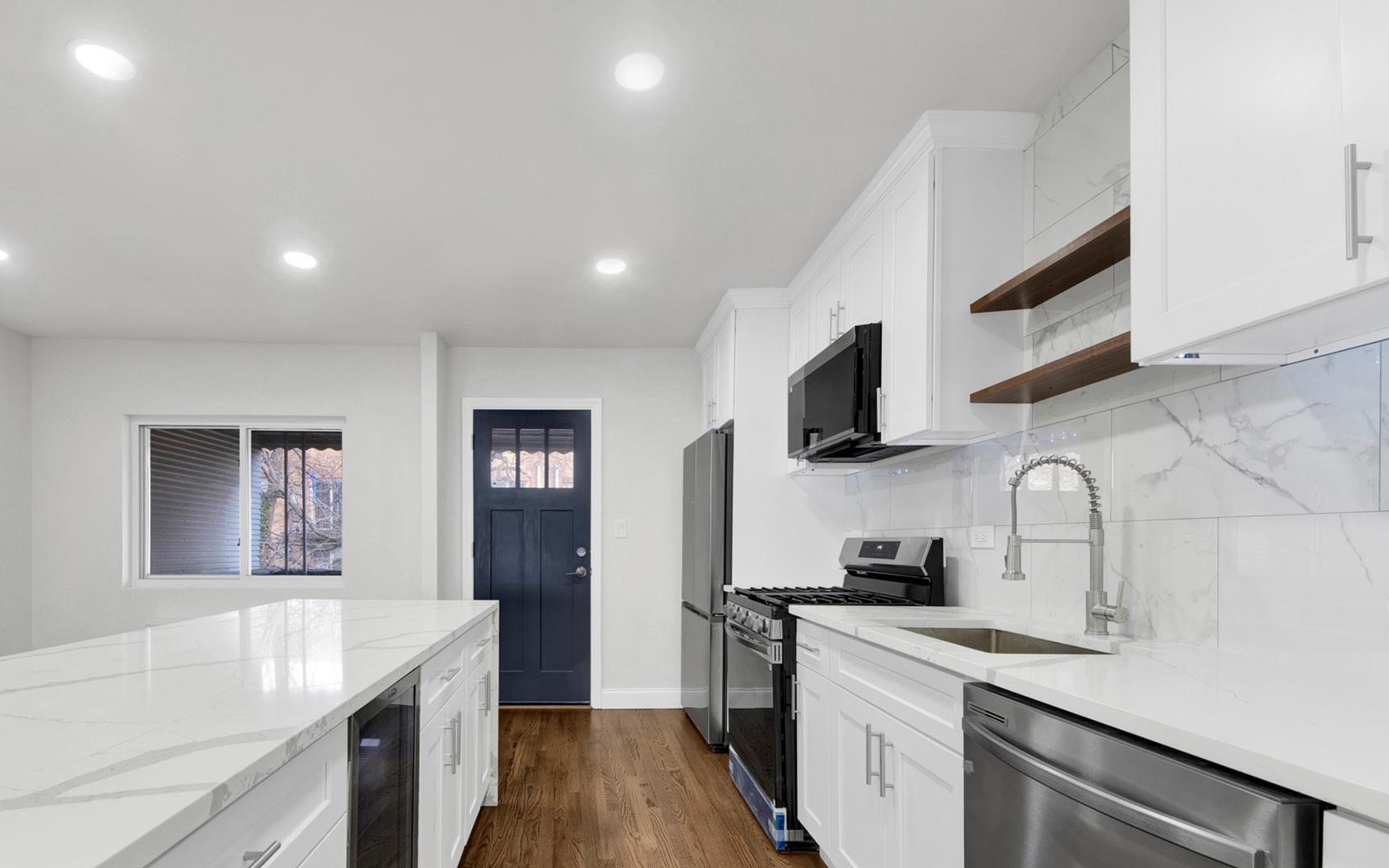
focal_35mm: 15
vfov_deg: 73.7
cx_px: 590
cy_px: 534
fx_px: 568
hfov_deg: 100.7
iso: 100
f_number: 9
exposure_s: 1/5
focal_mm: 8
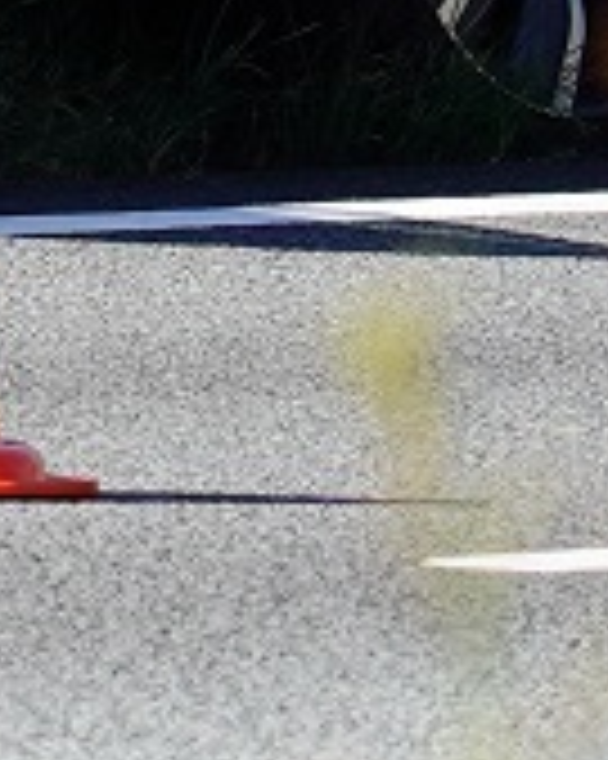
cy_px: -1430
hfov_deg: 1.4
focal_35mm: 1121
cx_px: -1702
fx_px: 25238
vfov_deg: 1.7
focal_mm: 105
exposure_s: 1/320
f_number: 5
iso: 100
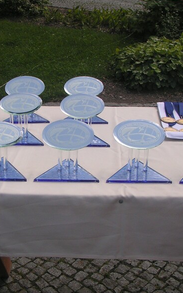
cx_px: 60
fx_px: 471
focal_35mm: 59
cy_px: 148
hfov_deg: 21.9
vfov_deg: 34.5
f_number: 5
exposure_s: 1/125
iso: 50
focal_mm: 6.3
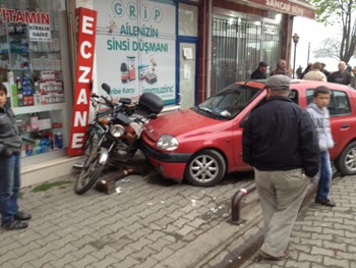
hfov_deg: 52.6
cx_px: 178
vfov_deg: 40.7
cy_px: 134
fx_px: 360
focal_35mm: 35
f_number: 2.4
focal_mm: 4.28
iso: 64
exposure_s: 1/20
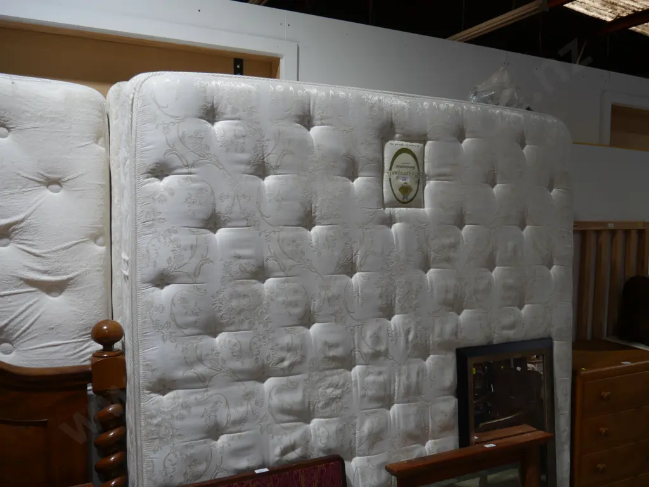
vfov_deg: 49.8
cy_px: 244
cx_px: 324
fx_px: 525
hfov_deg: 63.4
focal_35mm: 28
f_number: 3.5
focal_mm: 14
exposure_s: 1/100
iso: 200
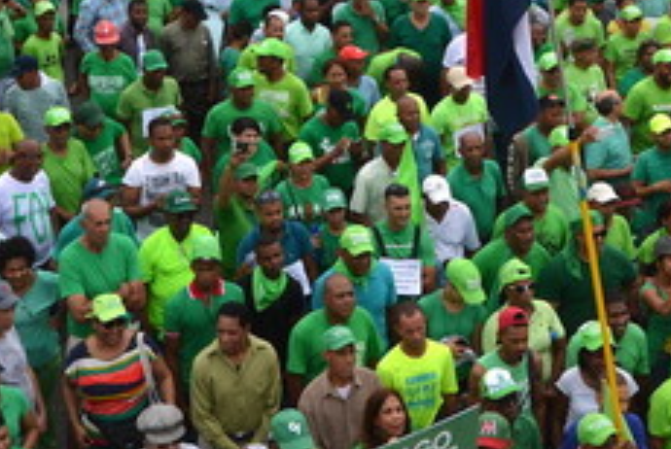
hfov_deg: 26.9
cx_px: 406
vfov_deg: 17.2
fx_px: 1400
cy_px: -118
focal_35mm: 75
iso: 100
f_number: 7.1
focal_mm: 18
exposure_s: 1/200
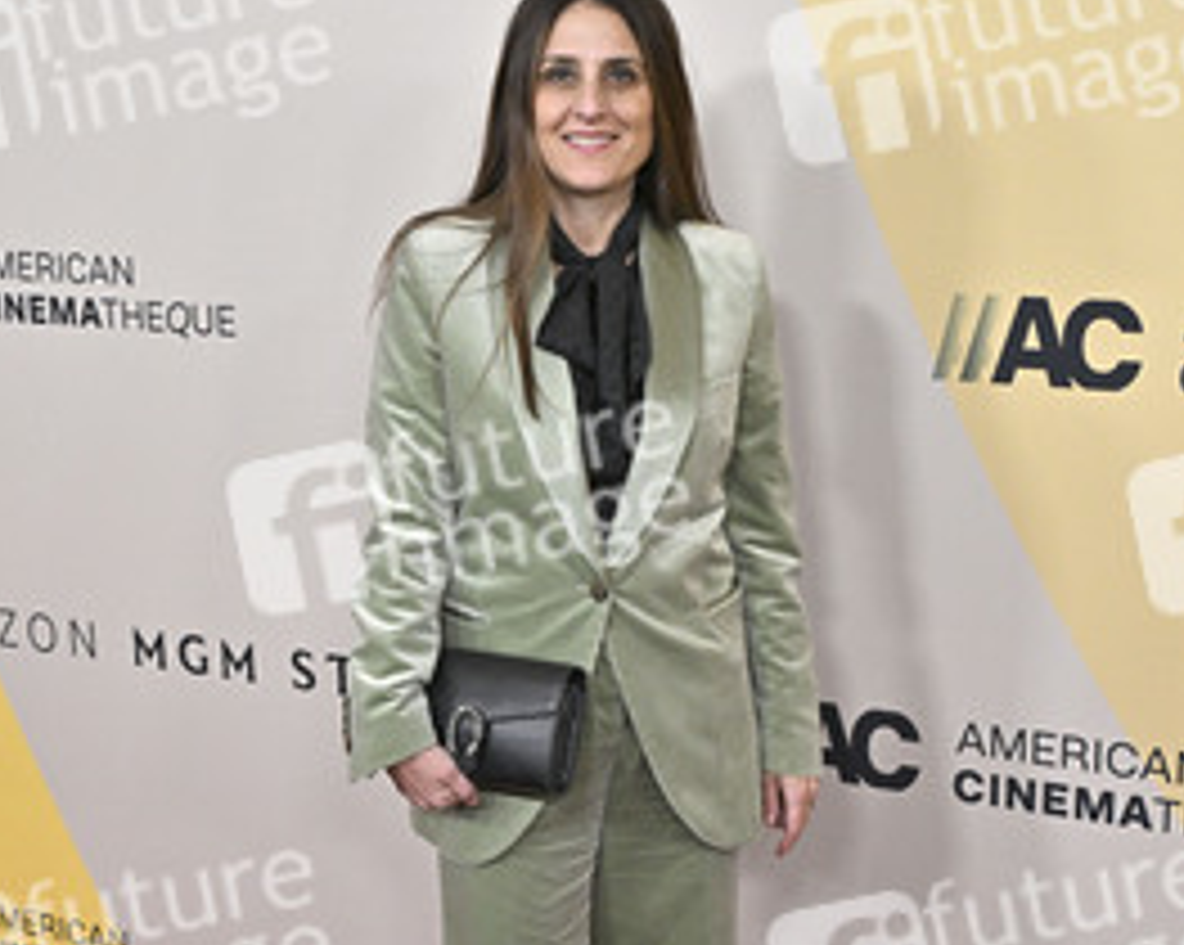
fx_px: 2101
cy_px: 734
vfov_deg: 25.0
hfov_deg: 31.5
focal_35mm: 60
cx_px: 590
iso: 2000
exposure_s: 1/320
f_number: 6.3
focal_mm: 42
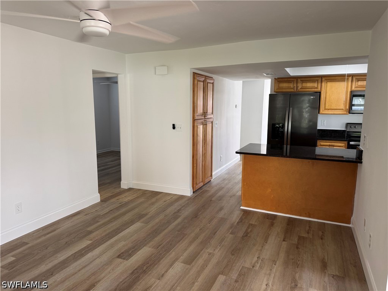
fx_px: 269
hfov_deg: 71.6
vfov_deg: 56.8
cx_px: 194
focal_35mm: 24
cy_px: 146
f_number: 1.78
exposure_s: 1/60
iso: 125
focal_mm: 6.76
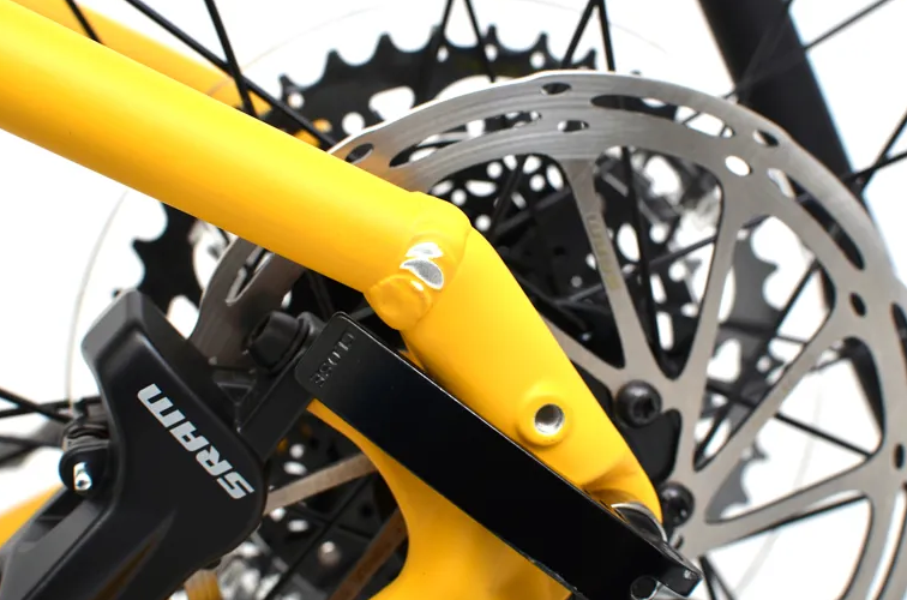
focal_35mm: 56
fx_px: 1396
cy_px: 298
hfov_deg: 36.0
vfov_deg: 24.3
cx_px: 428
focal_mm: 35
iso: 100
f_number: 8
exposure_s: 1/250
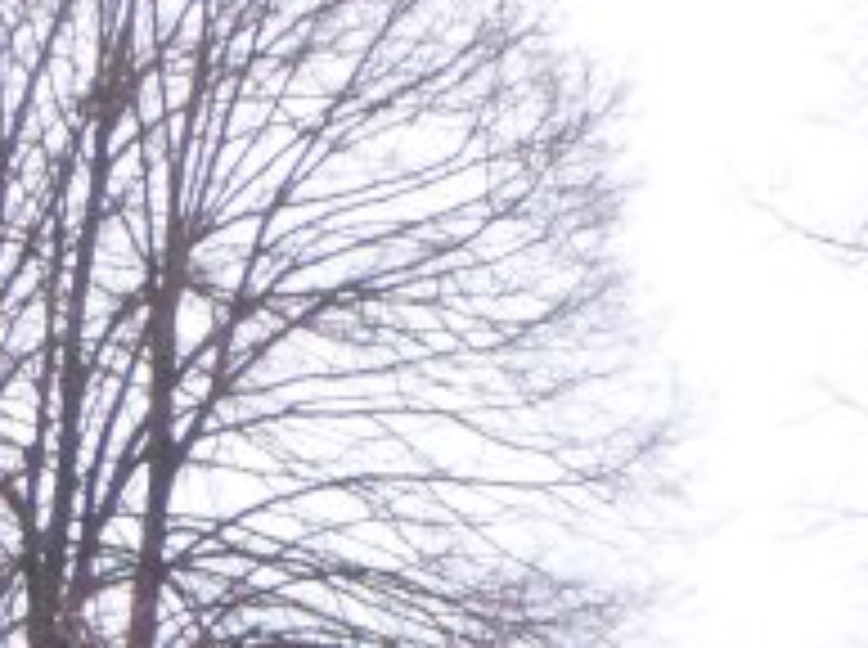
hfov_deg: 4.5
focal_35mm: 436
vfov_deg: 3.4
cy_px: 1620
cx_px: 1687
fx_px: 10912
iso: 400
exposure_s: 1/30
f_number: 4.8
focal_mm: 15
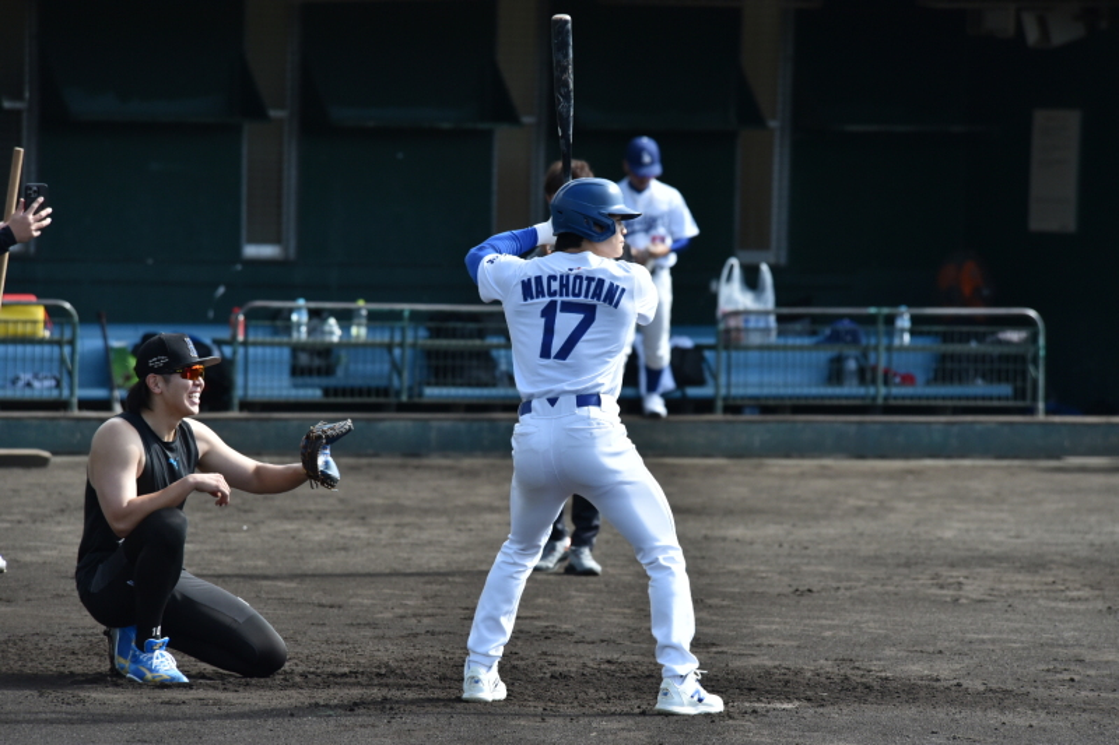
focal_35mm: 310
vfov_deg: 4.4
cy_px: 372
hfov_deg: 6.6
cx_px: 560
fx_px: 9633
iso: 1250
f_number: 5.6
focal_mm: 310
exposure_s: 1/4000
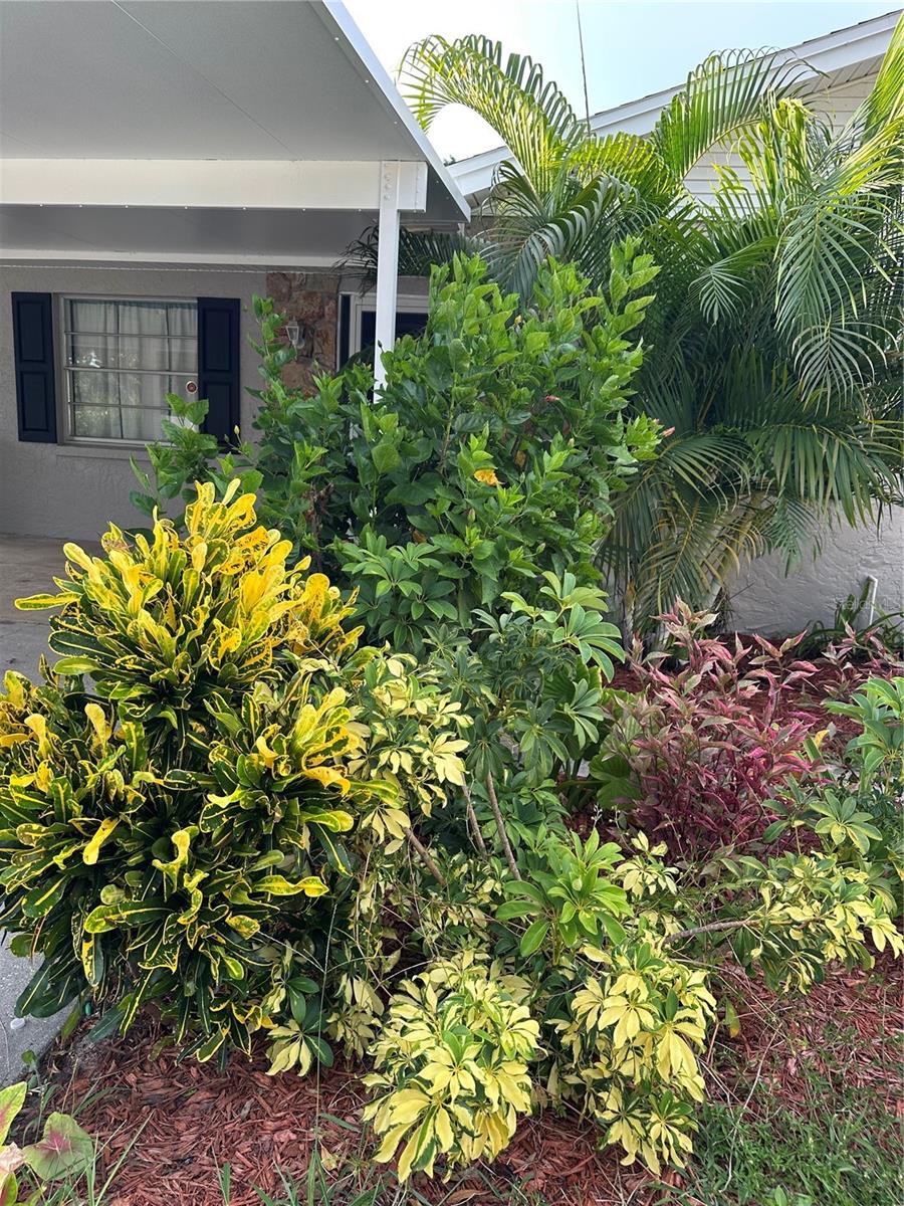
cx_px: 452
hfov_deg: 56.8
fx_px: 836
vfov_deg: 71.6
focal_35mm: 24
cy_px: 603
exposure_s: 1/317
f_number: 1.78
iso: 80
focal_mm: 6.86
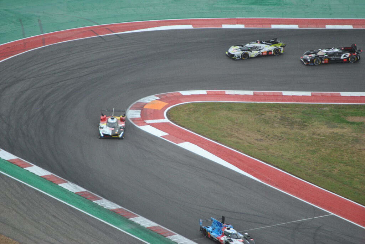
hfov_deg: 6.9
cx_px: 182
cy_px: 122
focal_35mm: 300
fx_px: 3045
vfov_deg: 4.6
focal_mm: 200
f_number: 5.6
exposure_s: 1/500
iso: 360
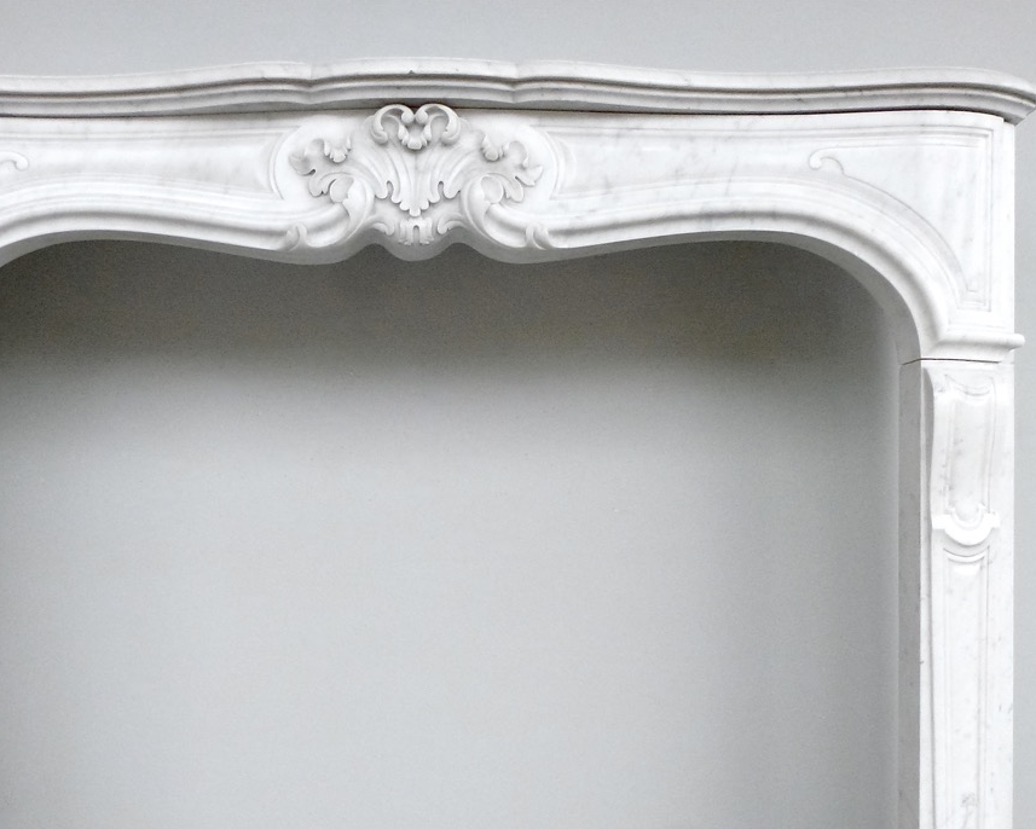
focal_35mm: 41
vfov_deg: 36.2
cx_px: 404
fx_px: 1257
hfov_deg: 44.5
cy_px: 541
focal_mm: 5.4
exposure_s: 1/40
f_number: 3.5
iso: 400
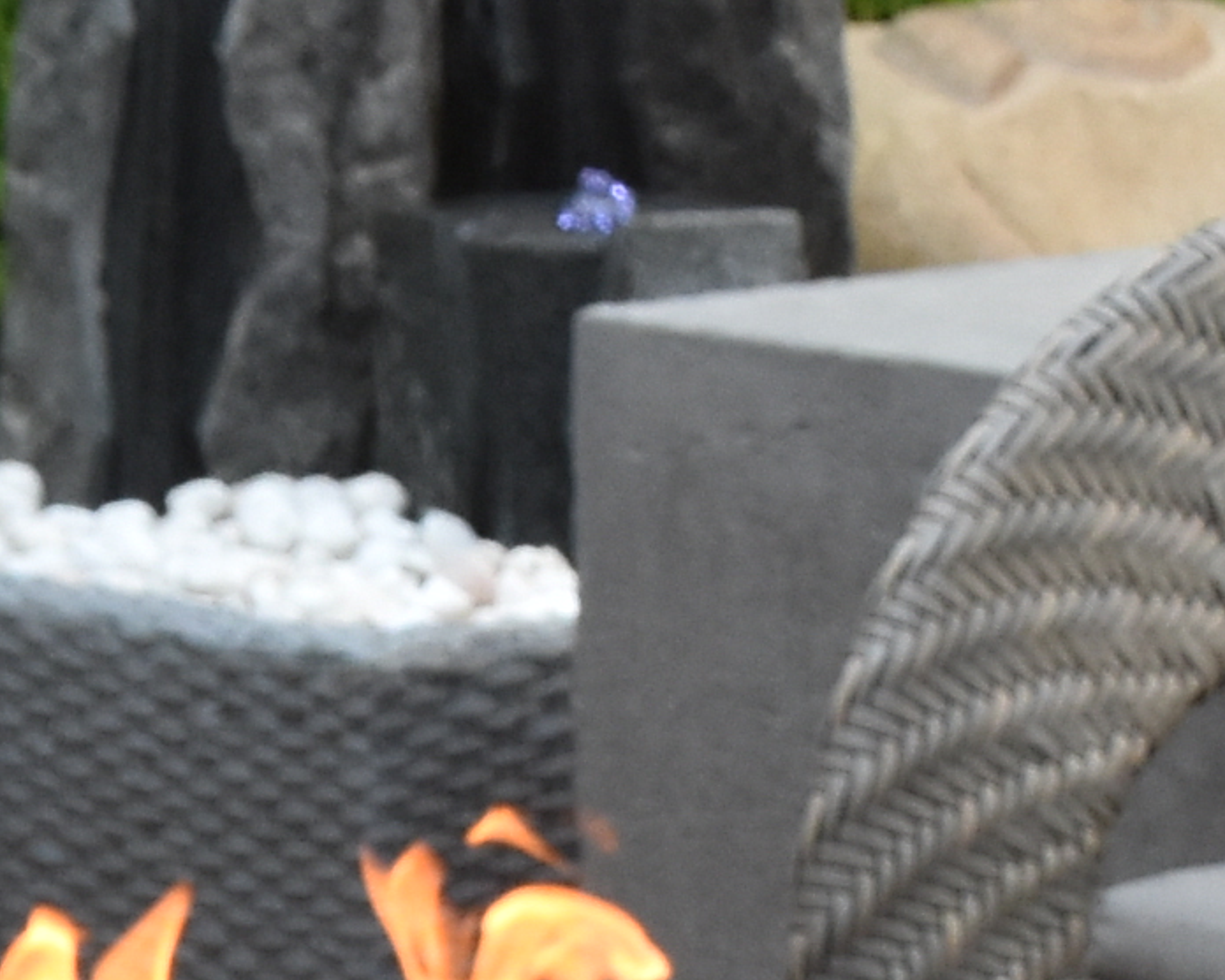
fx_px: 10552
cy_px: 1166
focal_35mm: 291
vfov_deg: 5.3
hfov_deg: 6.6
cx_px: 503
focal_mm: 32
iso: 800
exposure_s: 1/500
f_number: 8
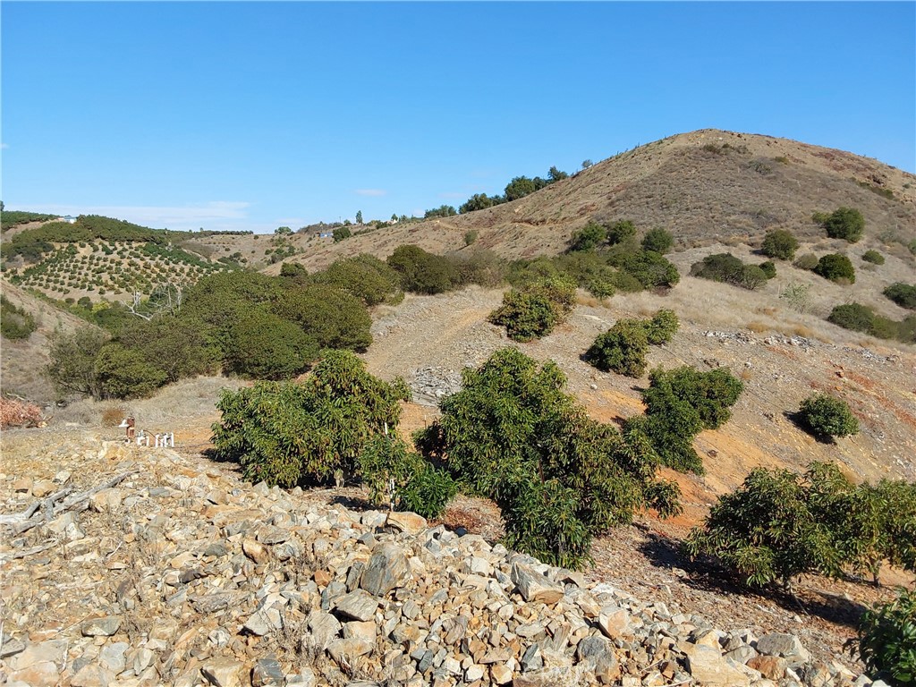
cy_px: 344
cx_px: 458
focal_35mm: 28
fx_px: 741
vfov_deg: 49.7
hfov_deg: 63.4
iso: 50
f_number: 1.9
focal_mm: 2.91
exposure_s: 1/1918
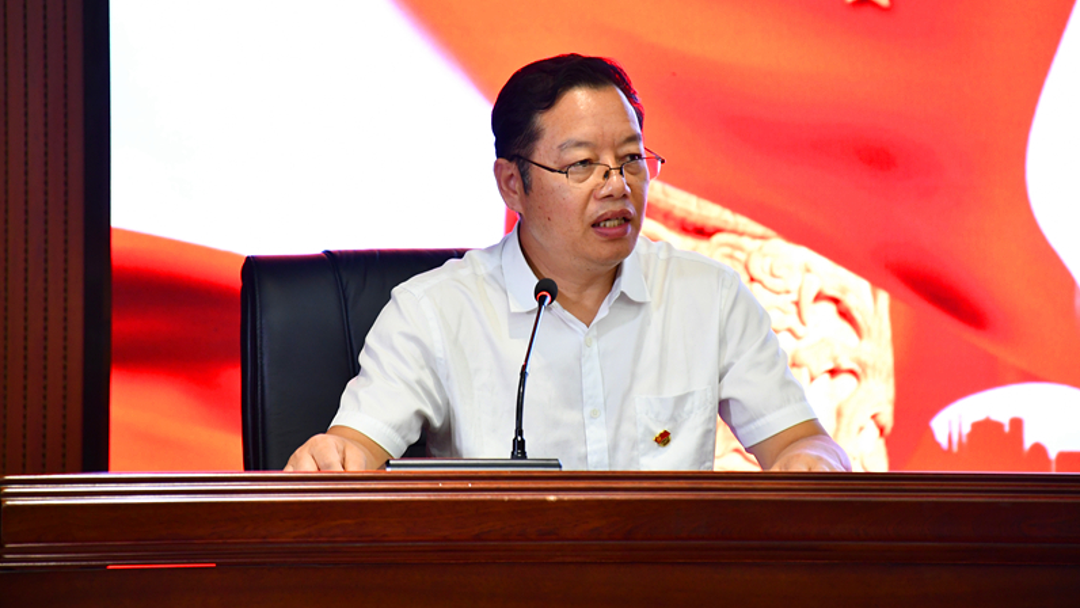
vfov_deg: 5.5
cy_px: 272
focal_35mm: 221
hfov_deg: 9.8
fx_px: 6330
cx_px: 540
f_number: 5.6
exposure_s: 1/50
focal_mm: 140
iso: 1250
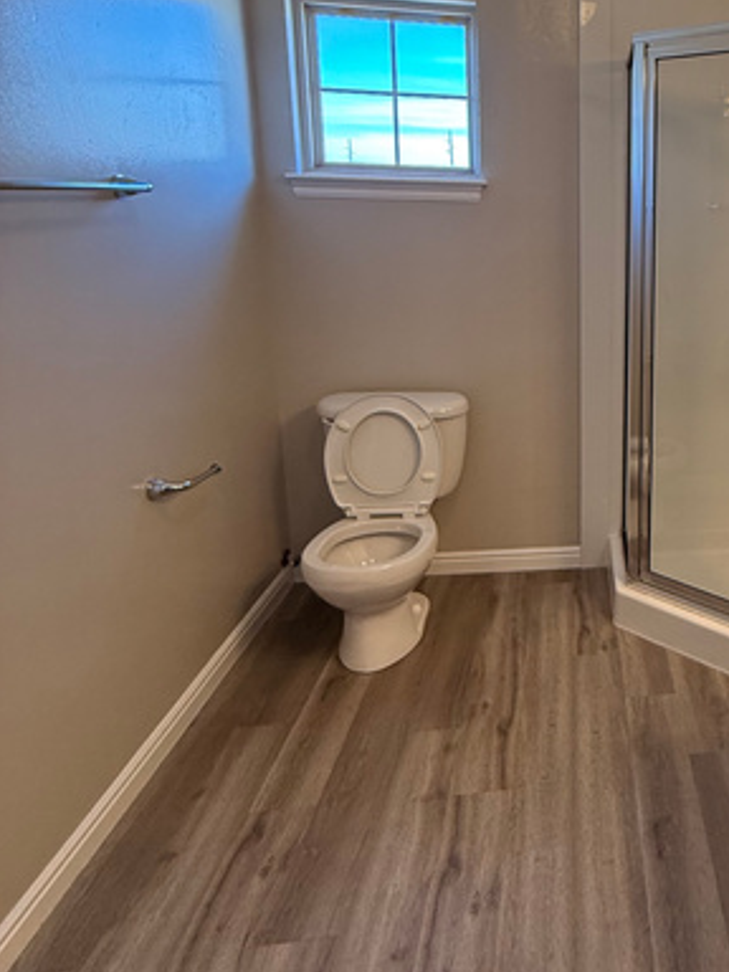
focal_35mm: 28
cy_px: 364
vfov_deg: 62.6
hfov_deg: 43.0
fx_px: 786
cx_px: 724
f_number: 2.2
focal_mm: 2.22
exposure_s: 1/120
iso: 200
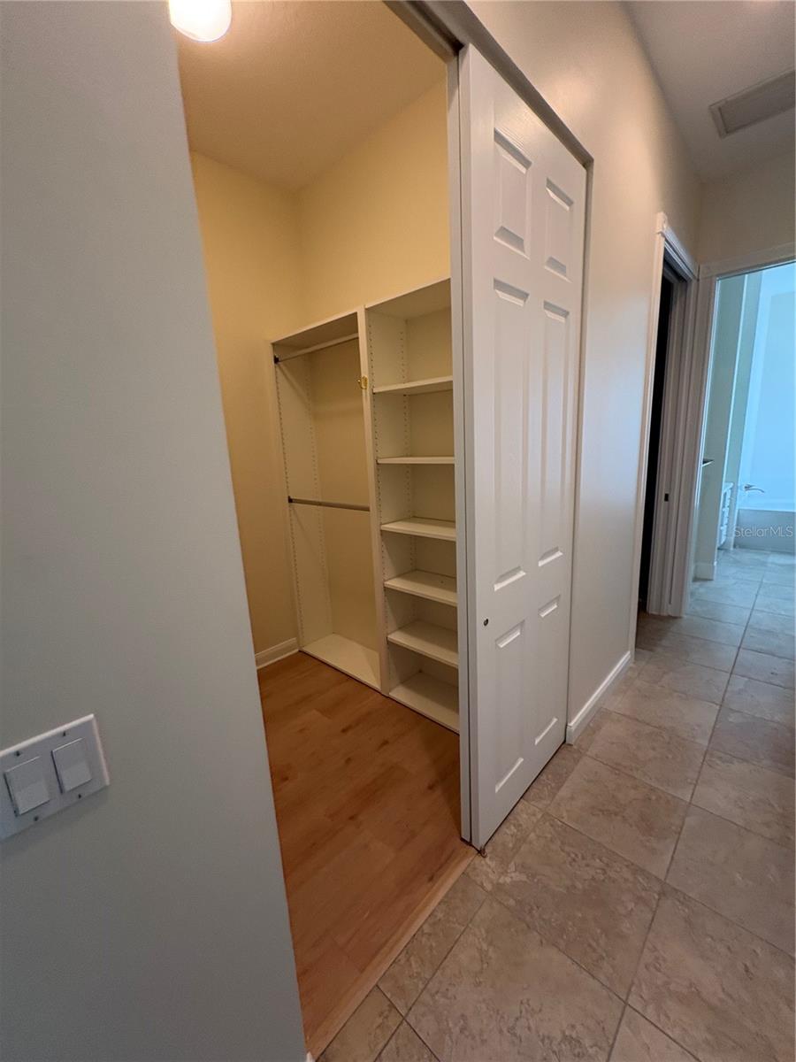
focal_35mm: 14
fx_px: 429
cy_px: 531
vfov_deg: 102.1
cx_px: 398
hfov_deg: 85.7
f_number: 2.2
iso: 250
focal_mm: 2.22
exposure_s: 1/60
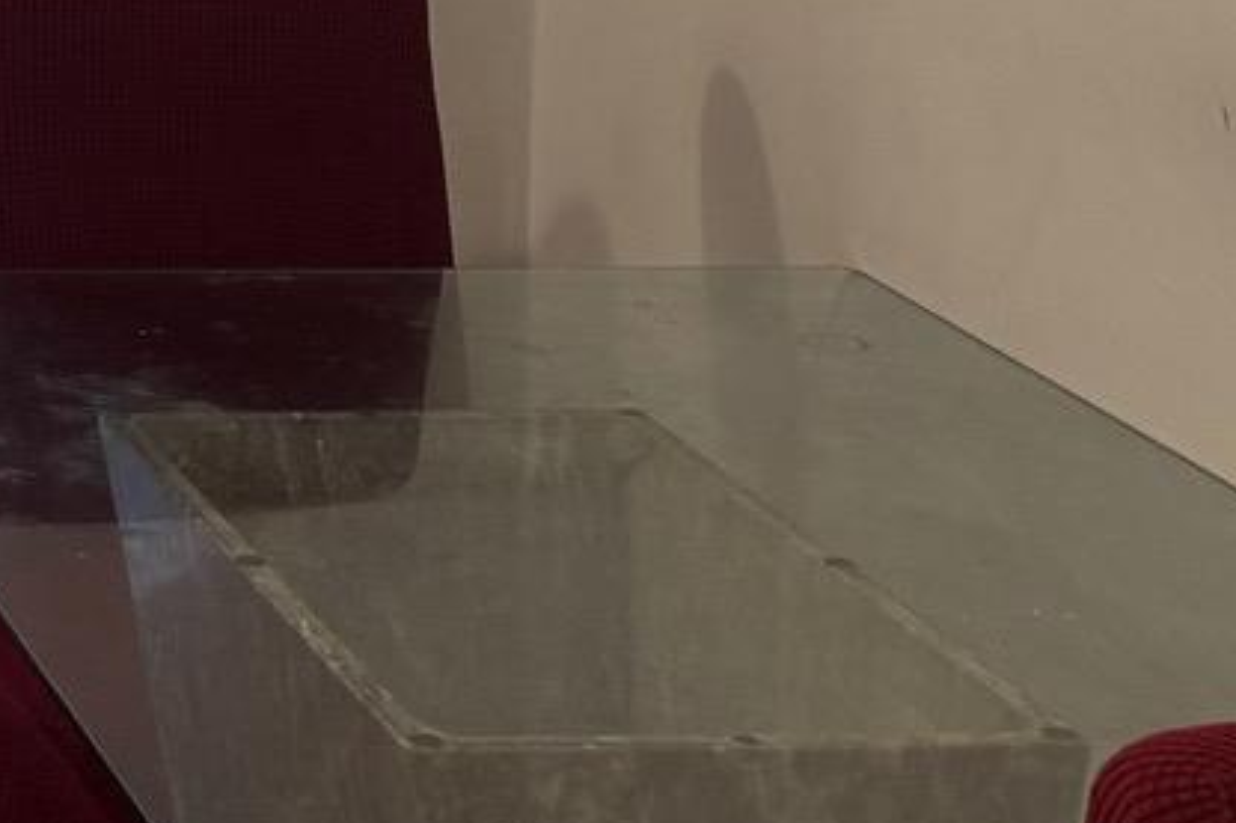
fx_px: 4221
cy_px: -416
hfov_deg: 14.7
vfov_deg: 10.7
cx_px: -939
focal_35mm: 123
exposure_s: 1/60
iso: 200
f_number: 1.78
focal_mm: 6.76
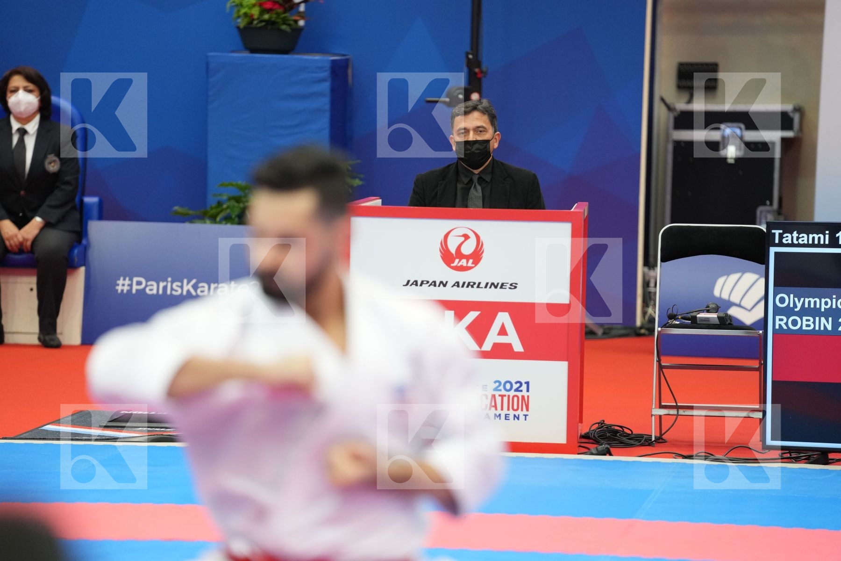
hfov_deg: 10.3
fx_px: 4672
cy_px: 280
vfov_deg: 6.9
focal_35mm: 200
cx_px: 420
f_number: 2.8
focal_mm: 200
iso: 1600
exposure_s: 1/500
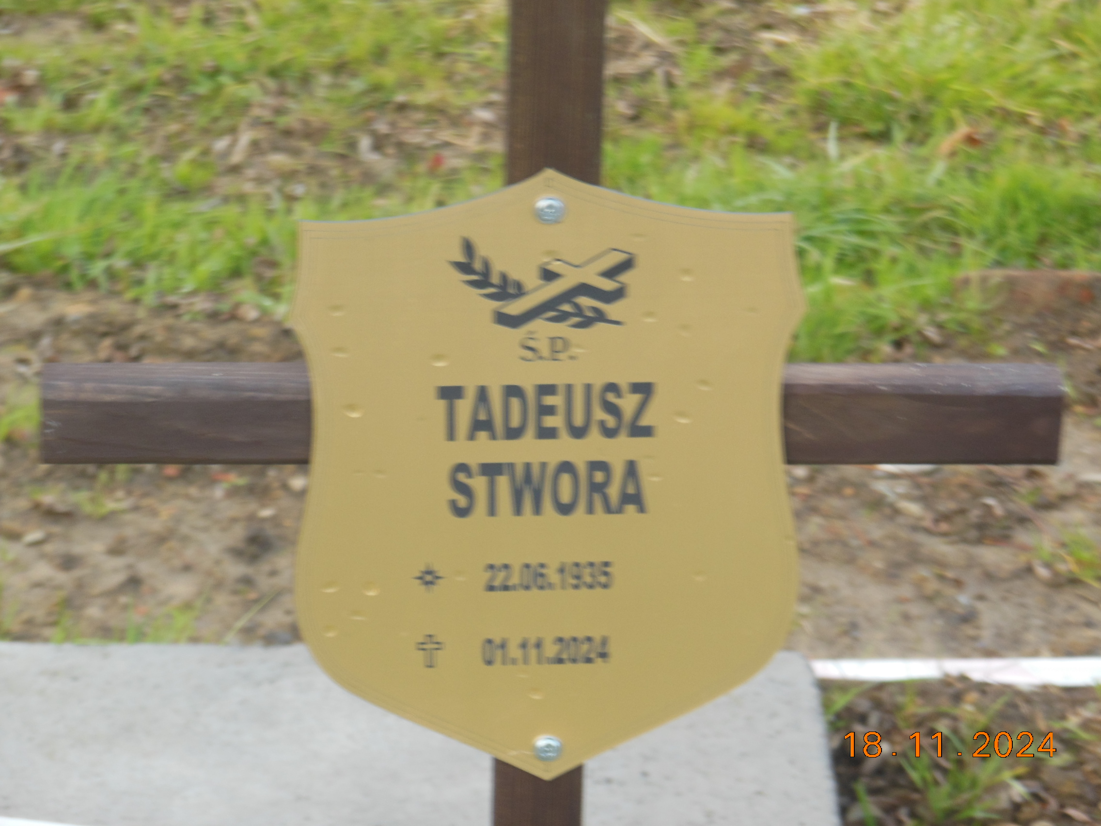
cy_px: 413
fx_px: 4039
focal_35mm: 127
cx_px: 550
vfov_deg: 11.7
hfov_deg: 15.5
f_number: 5
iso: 125
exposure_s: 1/60
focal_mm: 22.6
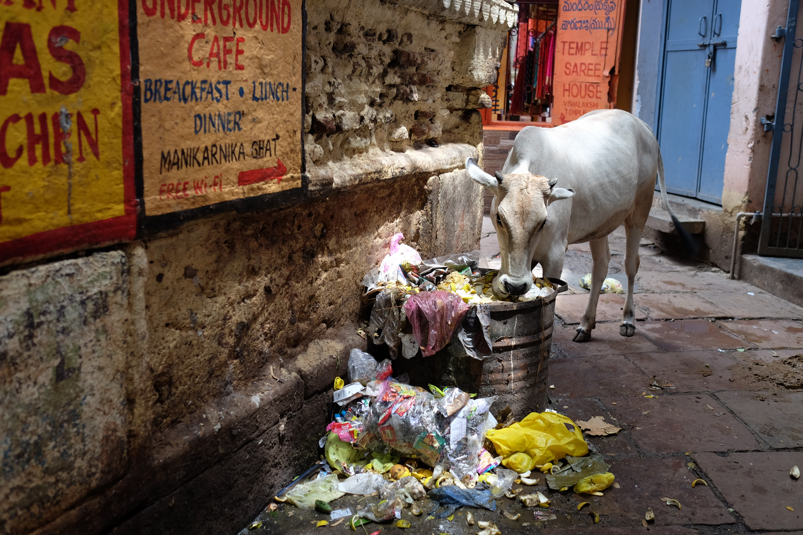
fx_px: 781
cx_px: 402
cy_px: 268
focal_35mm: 35
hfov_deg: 54.4
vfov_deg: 37.9
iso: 200
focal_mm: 23
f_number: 2.8
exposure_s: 1/140
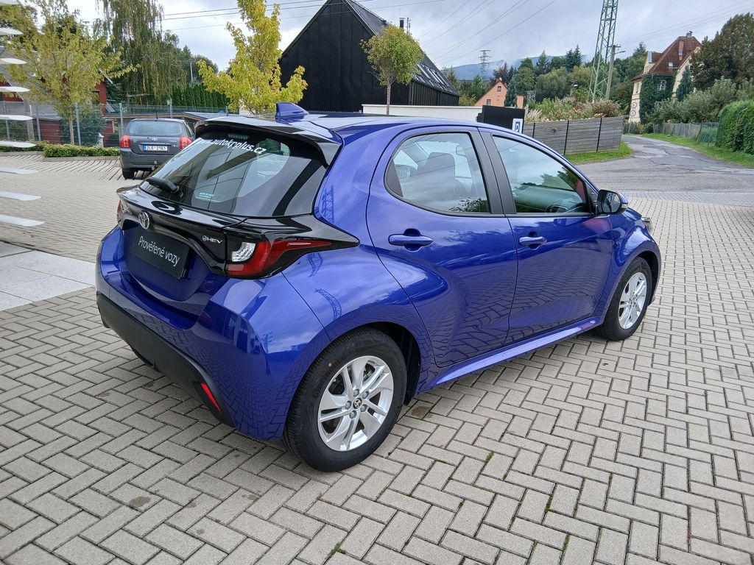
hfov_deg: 67.3
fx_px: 566
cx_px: 377
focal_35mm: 26
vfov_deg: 53.1
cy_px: 282
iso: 25
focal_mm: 3.98
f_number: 1.8
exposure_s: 1/100
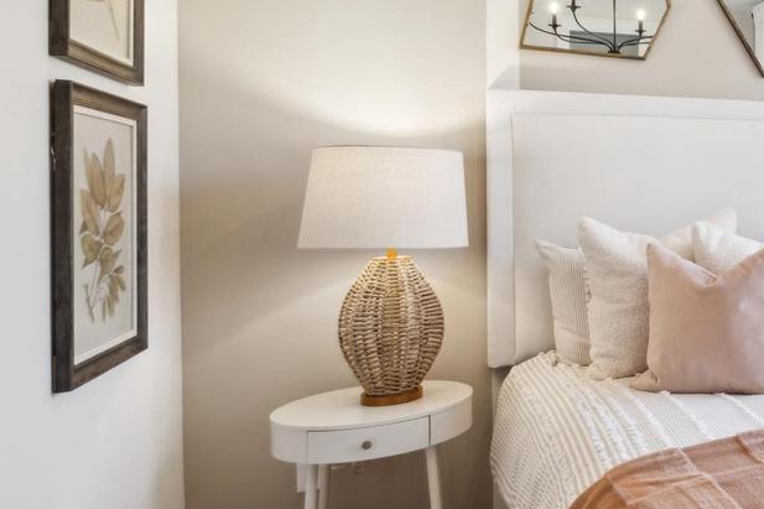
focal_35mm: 35
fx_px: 743
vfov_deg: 37.6
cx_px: 873
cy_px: 197
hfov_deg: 41.3
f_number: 8
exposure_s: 1/60
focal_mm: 10
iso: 200
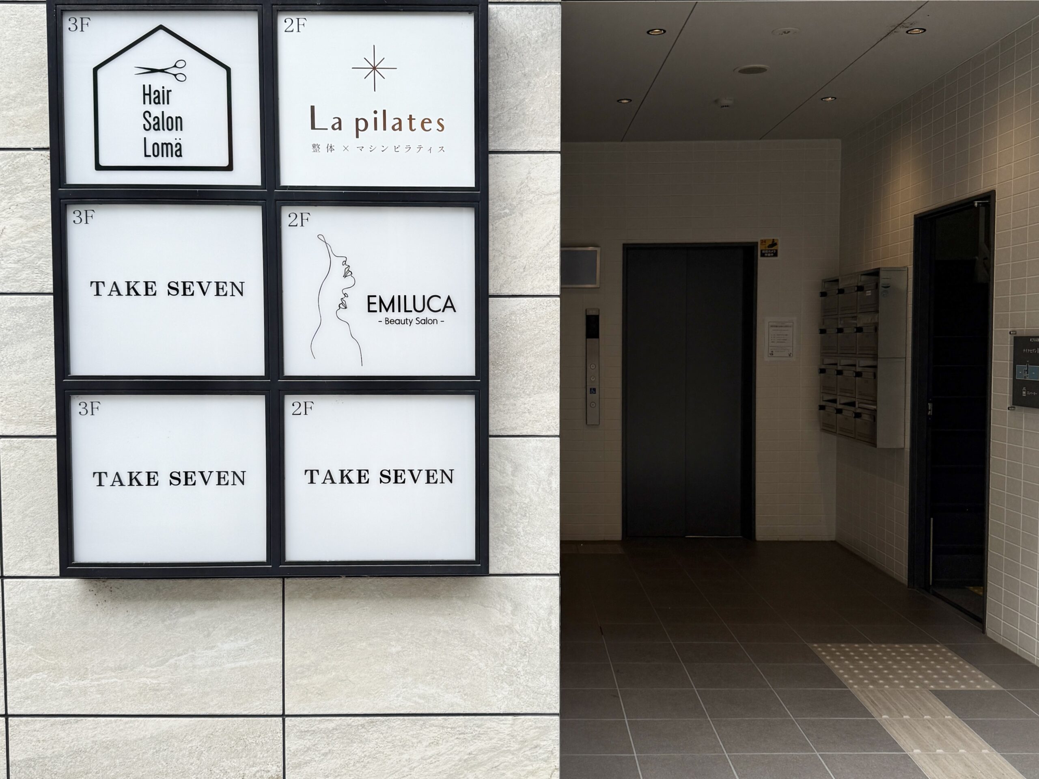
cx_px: 520
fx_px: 720
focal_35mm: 24
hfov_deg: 71.6
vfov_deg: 56.8
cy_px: 390
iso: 80
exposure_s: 1/1361
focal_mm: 6.76
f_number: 1.78
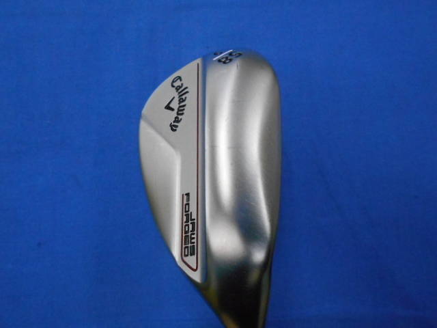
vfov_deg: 53.1
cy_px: 164
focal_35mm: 26
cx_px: 218
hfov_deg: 67.3
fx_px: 328
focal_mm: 4.6
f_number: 3.2
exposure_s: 1/250
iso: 640
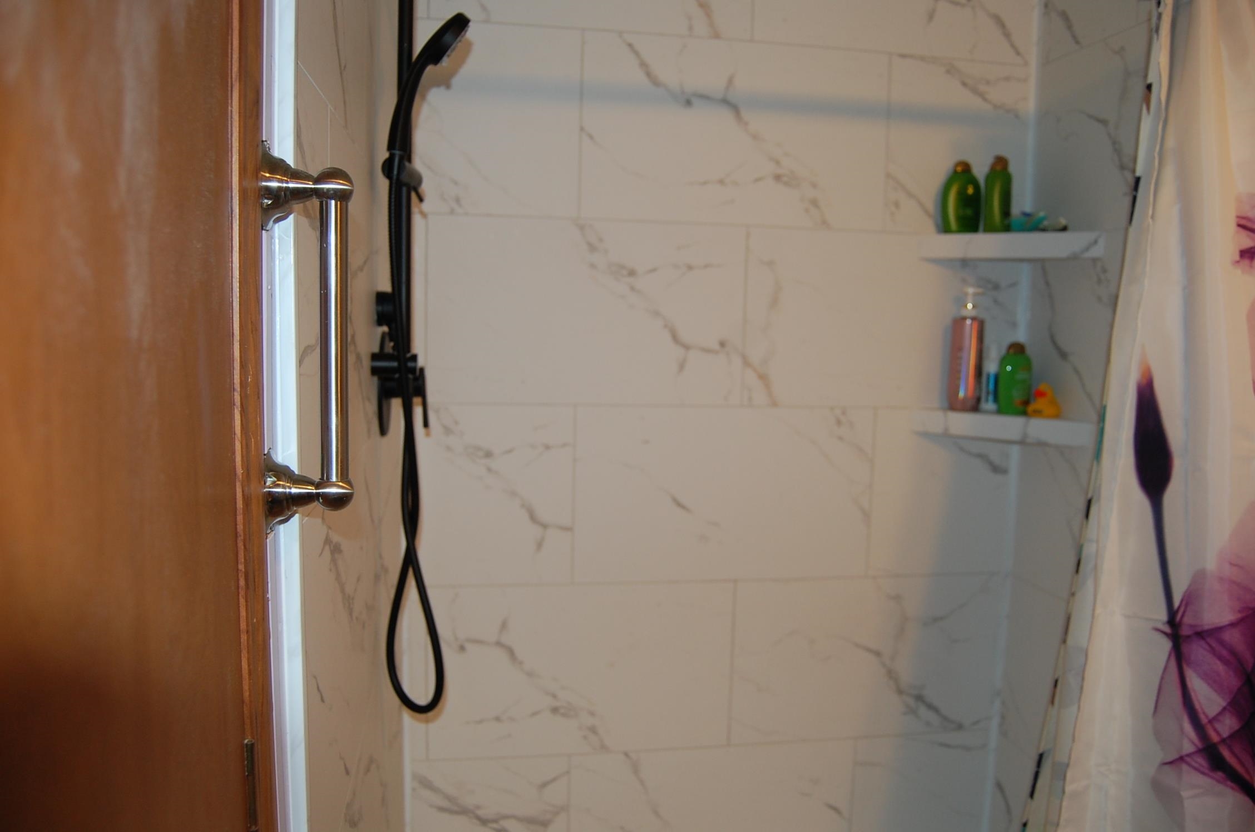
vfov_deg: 47.8
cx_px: 628
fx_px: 940
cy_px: 416
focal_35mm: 27
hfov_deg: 67.5
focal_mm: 18
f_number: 3.5
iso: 400
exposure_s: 1/60
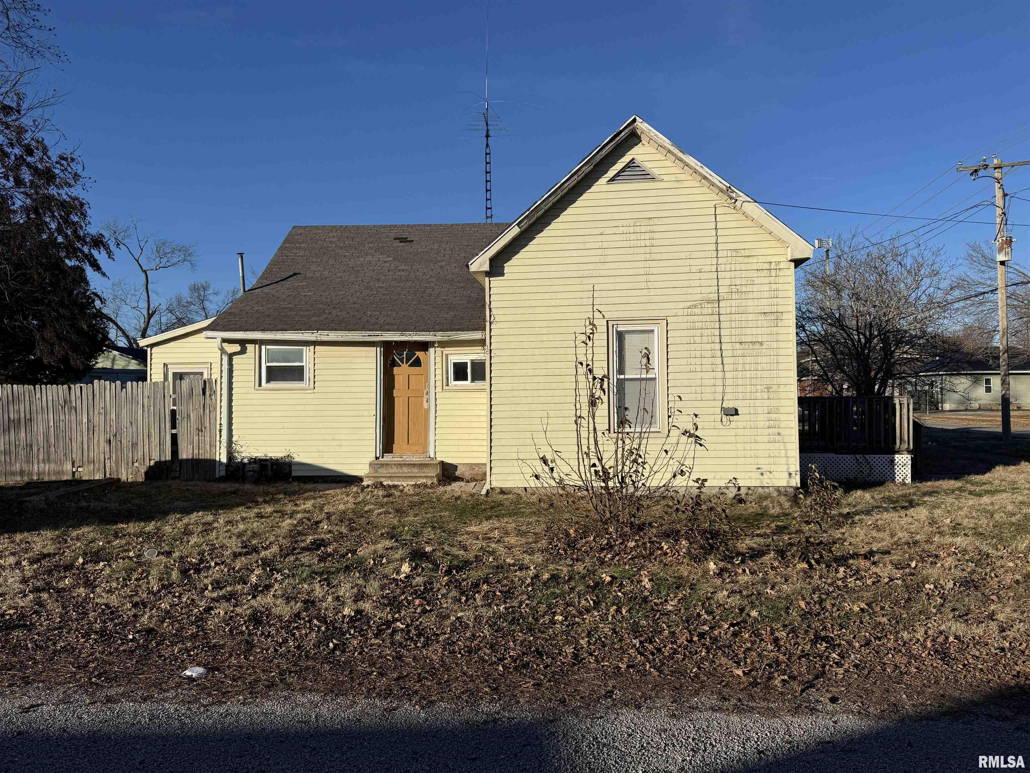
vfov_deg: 56.8
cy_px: 386
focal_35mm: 24
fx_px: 714
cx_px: 515
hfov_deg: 71.6
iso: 80
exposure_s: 1/7937
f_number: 1.78
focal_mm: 6.76
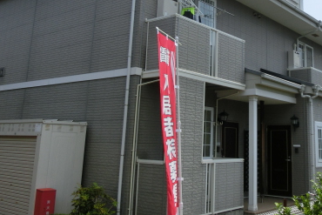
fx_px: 403
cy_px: 51
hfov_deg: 42.8
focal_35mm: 45
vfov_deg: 29.4
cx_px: 225
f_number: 8
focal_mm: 4.4
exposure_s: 1/250
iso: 80
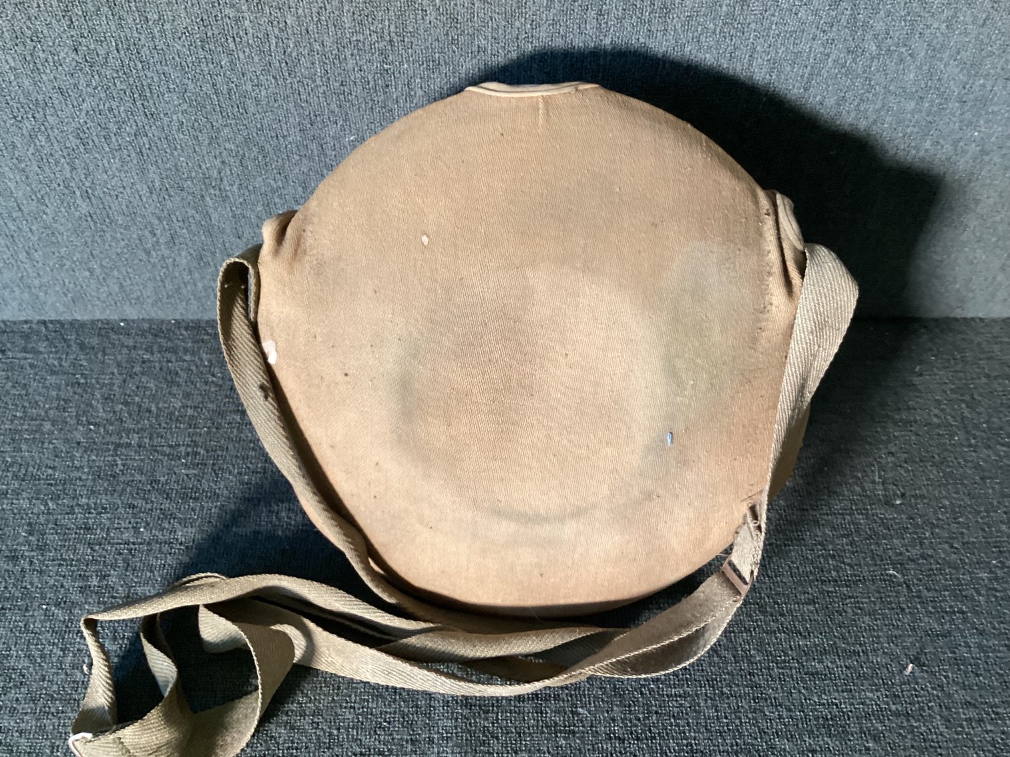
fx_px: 905
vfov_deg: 45.4
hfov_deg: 58.3
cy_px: 378
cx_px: 505
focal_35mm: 31
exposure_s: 1/40
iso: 250
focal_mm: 3.3
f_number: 2.4
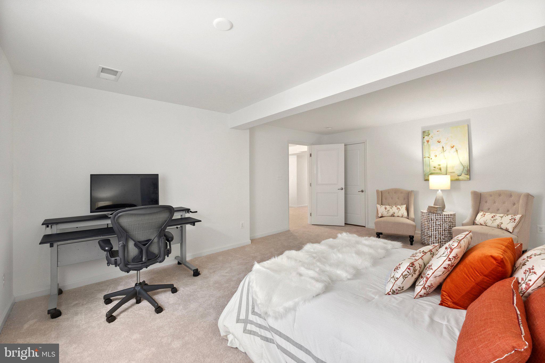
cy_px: 182
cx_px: 272
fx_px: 227
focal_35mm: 15
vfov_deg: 77.3
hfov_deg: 100.4
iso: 640
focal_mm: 10
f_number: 8
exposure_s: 1/2
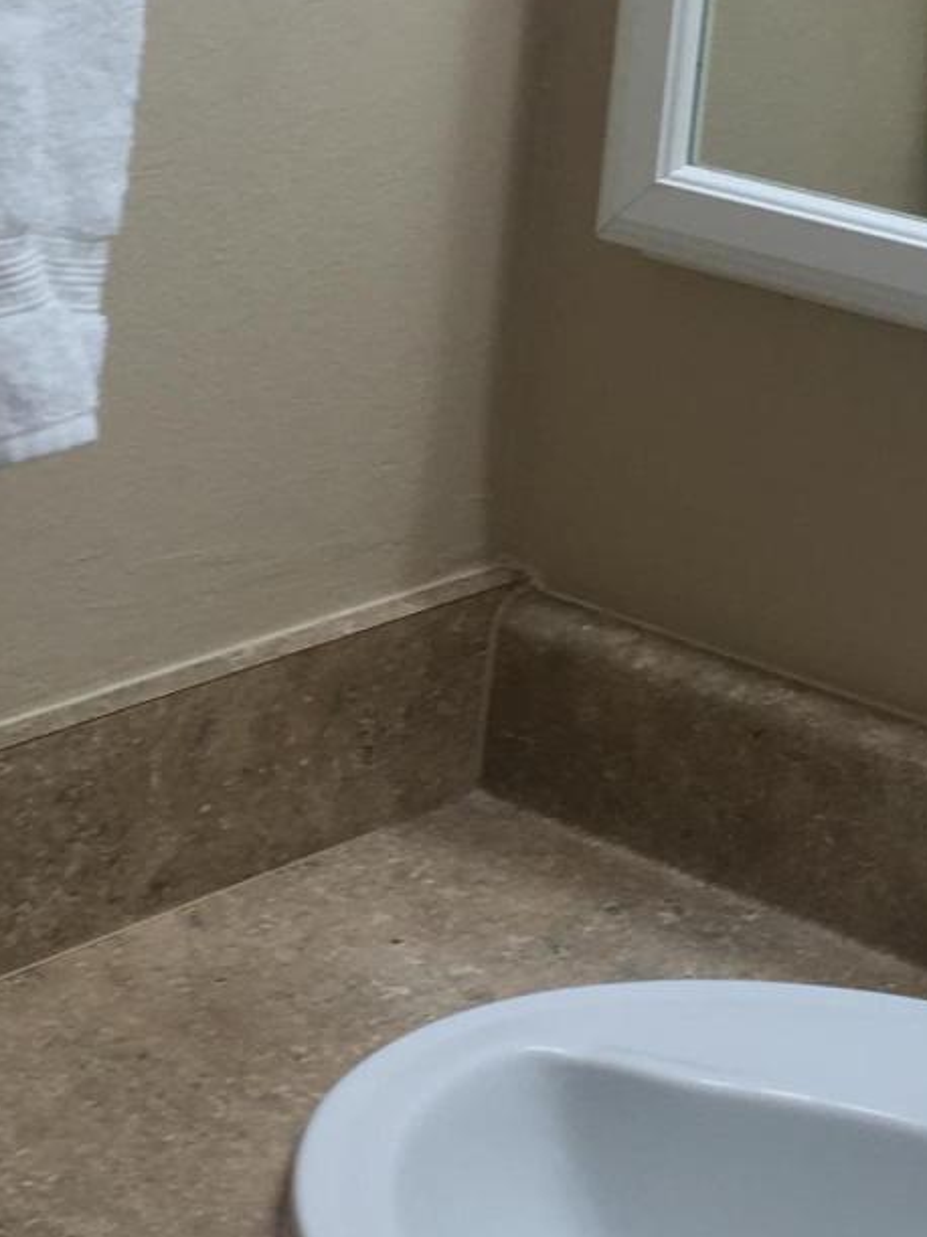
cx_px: 498
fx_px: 3393
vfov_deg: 20.5
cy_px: 283
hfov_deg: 15.6
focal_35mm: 95
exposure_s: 1/60
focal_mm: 4.15
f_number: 2.2
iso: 25
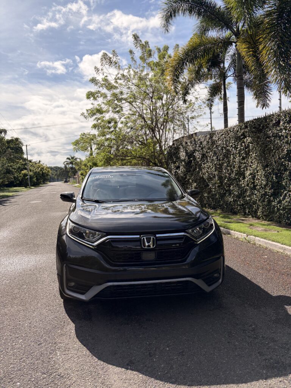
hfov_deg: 53.1
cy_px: 194
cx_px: 146
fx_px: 291
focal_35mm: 26
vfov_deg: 67.3
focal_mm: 5.96
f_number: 1.6
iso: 64
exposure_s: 1/5348
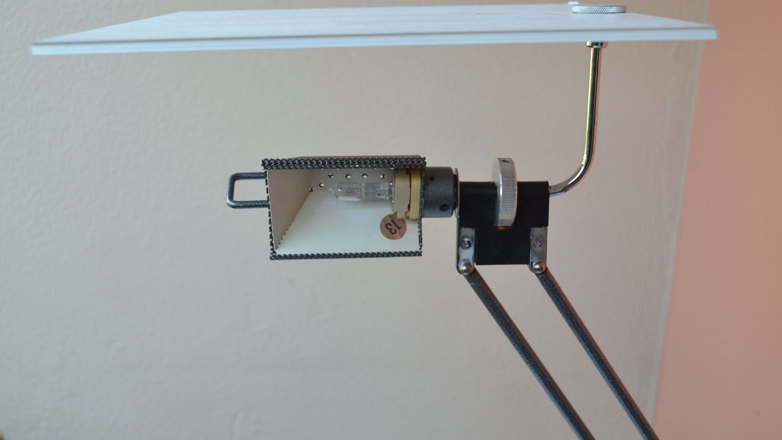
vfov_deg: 28.3
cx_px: 393
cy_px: 194
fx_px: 871
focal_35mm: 42
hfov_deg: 48.4
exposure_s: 1/125
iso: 400
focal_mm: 26
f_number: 5.6
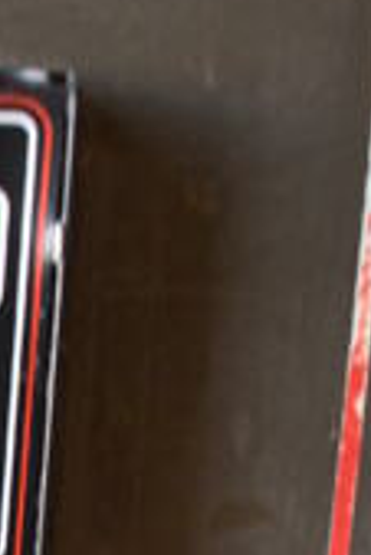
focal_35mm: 146
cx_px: -351
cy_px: 1030
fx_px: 2252
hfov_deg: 8.9
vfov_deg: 12.7
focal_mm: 18
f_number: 4.5
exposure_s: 1/60
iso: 800
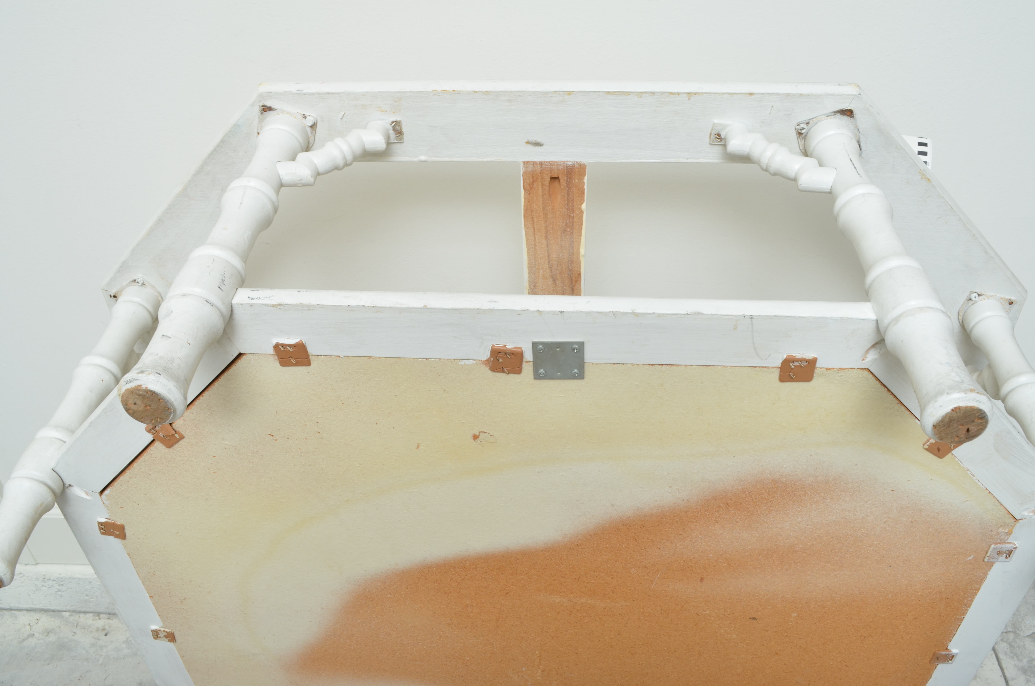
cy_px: 343
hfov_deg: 57.3
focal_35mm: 33
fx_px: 947
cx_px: 518
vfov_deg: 39.8
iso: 320
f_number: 9.5
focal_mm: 22
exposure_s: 1/180
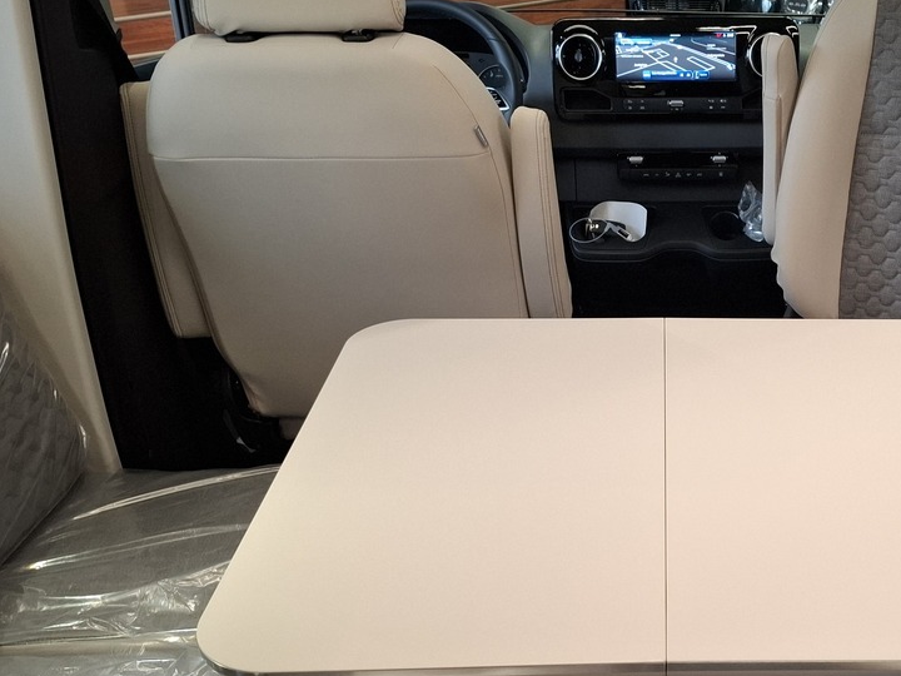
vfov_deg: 31.2
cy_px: 474
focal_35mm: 46
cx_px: 720
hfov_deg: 39.6
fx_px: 1197
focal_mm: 5.54
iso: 200
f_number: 1.8
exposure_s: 1/50
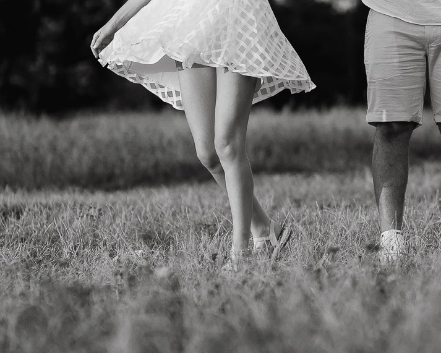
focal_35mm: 229
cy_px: 6
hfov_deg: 8.3
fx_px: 2990
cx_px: 566
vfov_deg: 6.7
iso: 100
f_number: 2.2
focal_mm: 85
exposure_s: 1/640
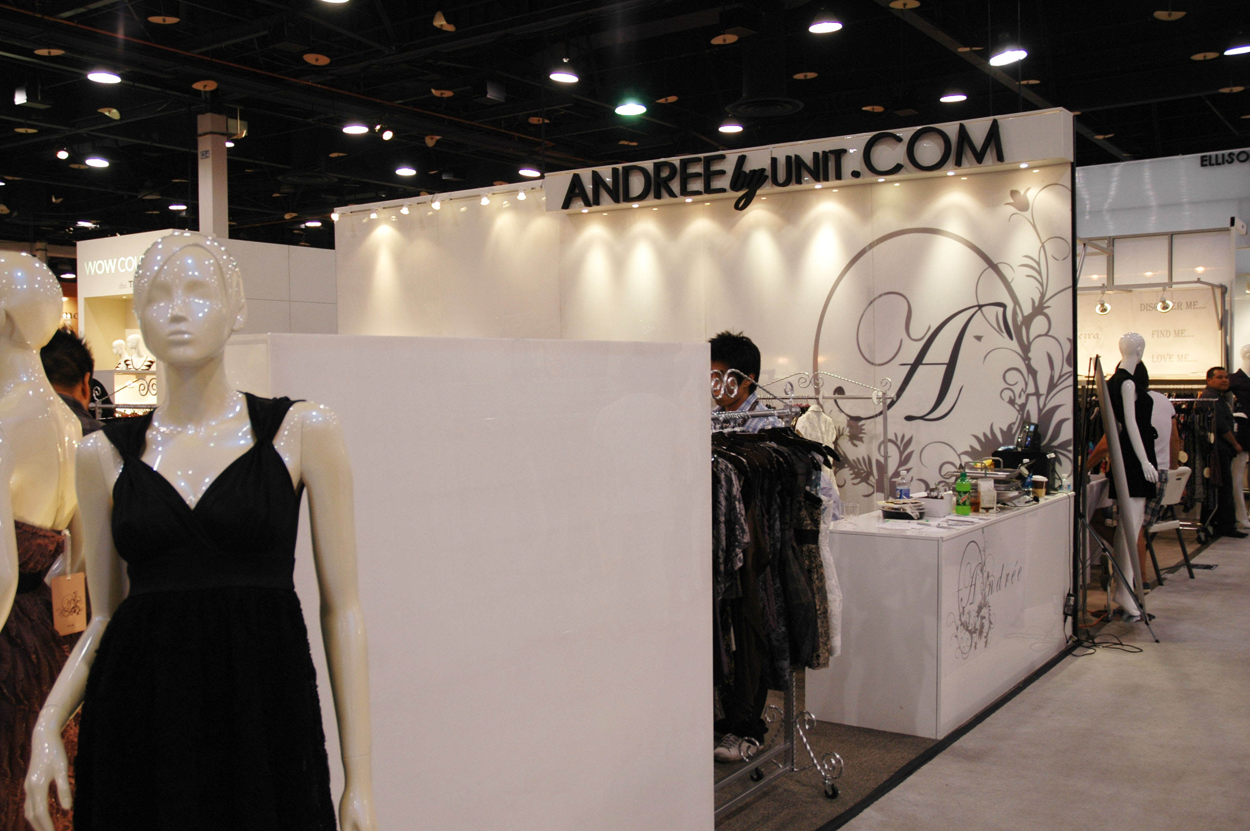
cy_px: 416
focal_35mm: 36
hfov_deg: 53.2
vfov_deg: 36.8
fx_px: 1249
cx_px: 625
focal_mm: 24
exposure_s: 1/30
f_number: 3.8
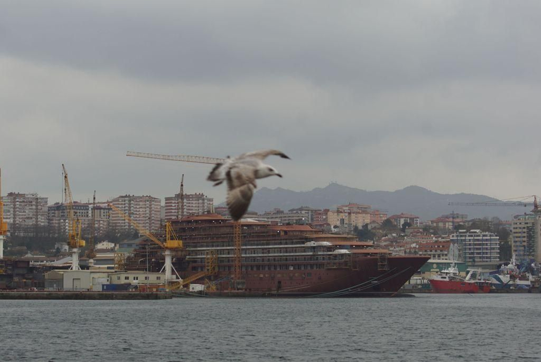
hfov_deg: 18.2
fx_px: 1692
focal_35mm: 112
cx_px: 270
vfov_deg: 12.2
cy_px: 181
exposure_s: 1/250
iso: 200
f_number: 6.3
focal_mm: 75
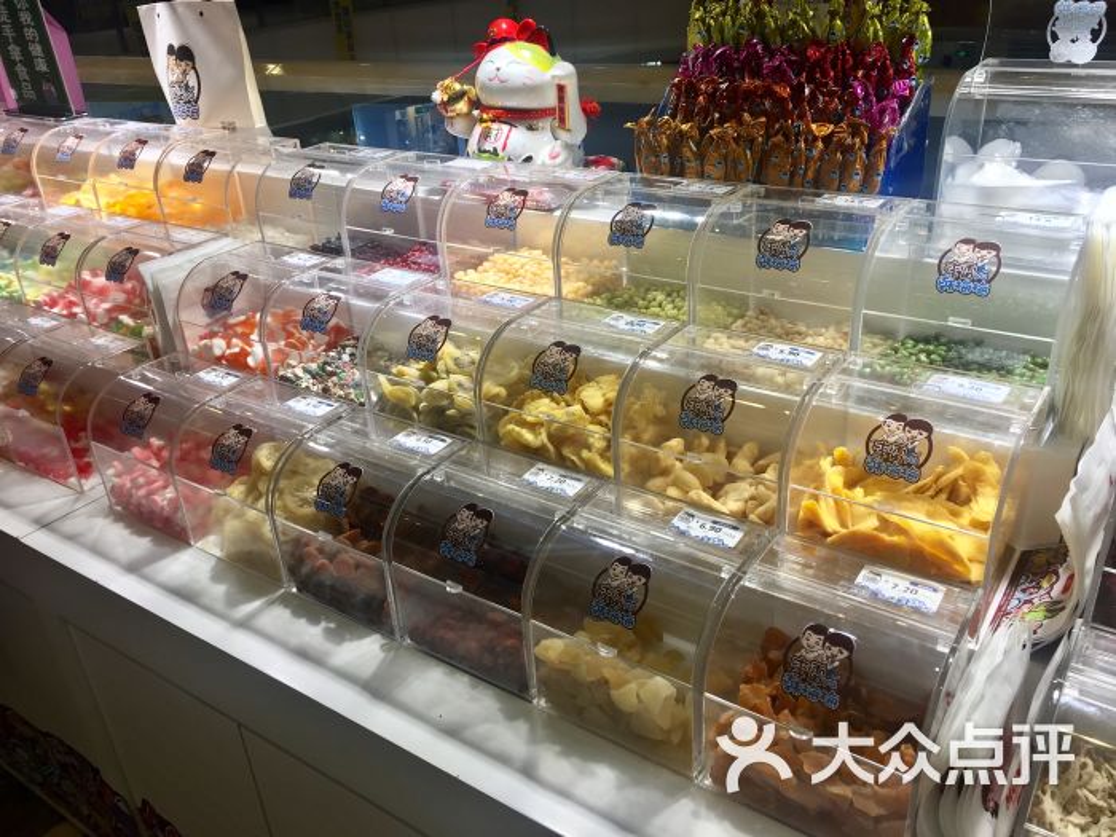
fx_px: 935
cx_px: 558
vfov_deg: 48.2
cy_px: 418
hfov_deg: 61.7
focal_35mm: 29
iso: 32
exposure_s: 1/100
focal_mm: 4.15
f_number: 2.2
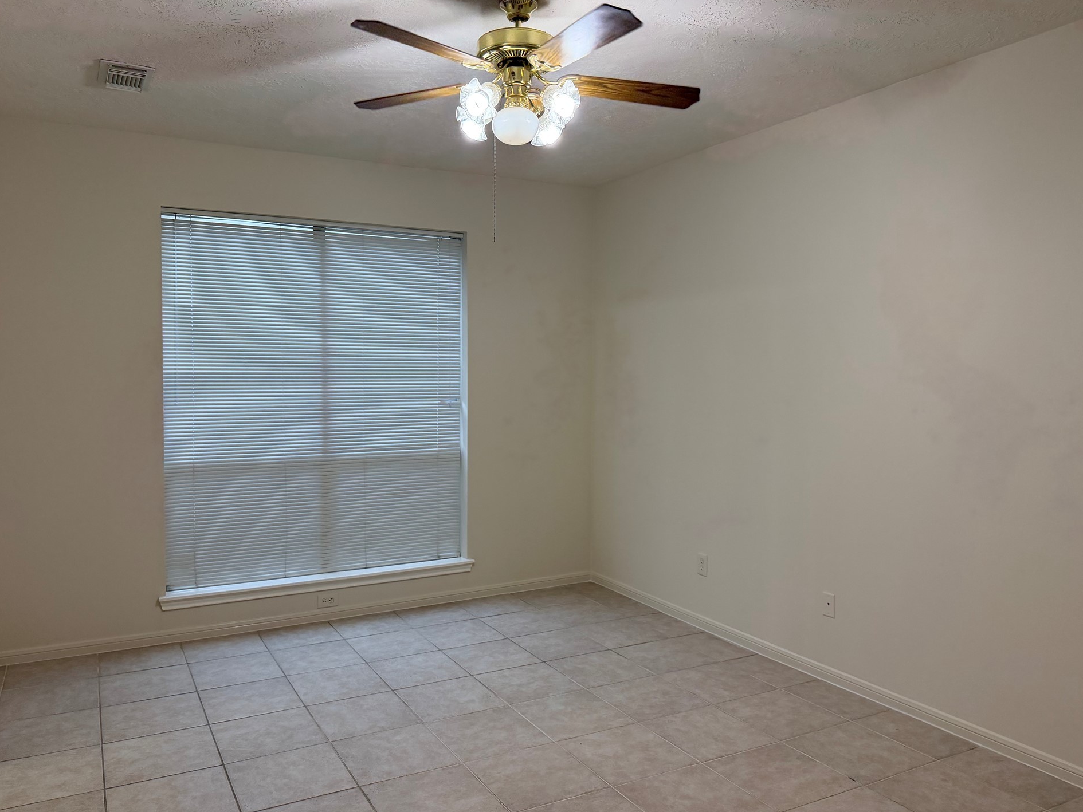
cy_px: 401
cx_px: 510
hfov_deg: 67.2
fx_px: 814
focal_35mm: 26
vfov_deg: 53.1
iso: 200
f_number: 1.78
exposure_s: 1/224
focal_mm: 6.76
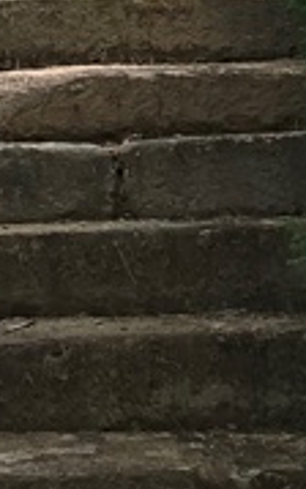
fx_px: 2267
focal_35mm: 170
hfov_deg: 7.6
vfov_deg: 11.8
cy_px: -235
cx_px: -172
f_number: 1.8
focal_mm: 3.99
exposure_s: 1/720
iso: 20
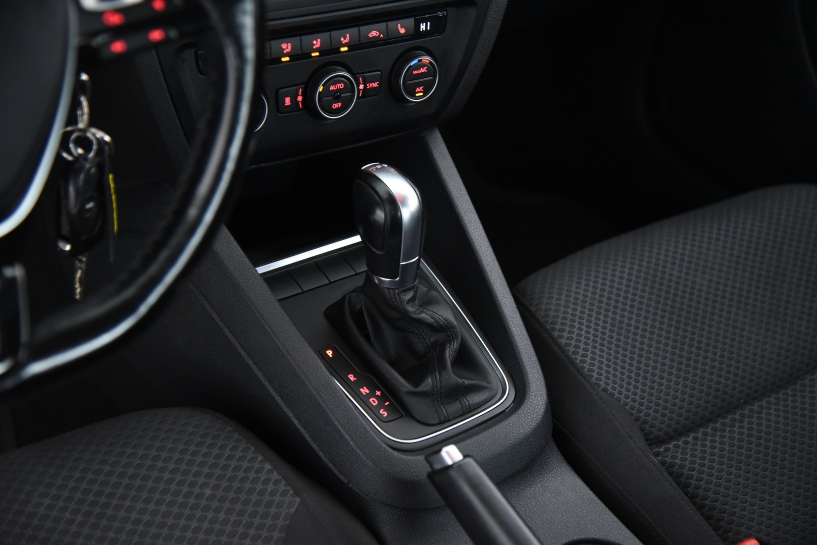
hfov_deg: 36.2
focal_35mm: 55
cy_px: 272
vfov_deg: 24.6
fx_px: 1249
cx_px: 408
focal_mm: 55
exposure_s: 1/20
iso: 4000
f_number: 4
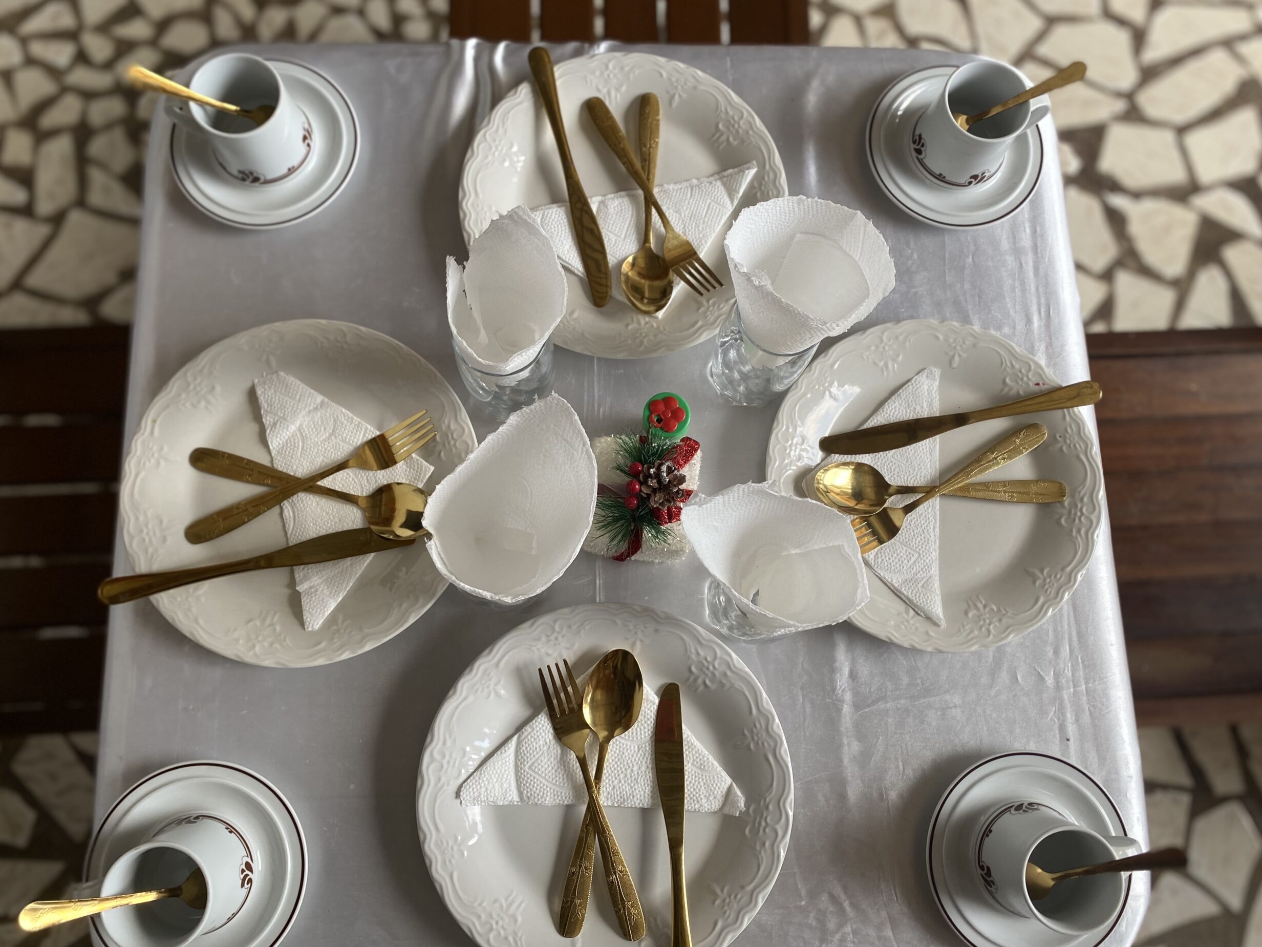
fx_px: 984
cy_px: 473
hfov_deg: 65.3
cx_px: 648
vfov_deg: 51.4
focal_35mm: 27
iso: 32
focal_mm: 4.25
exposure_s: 1/122
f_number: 1.8
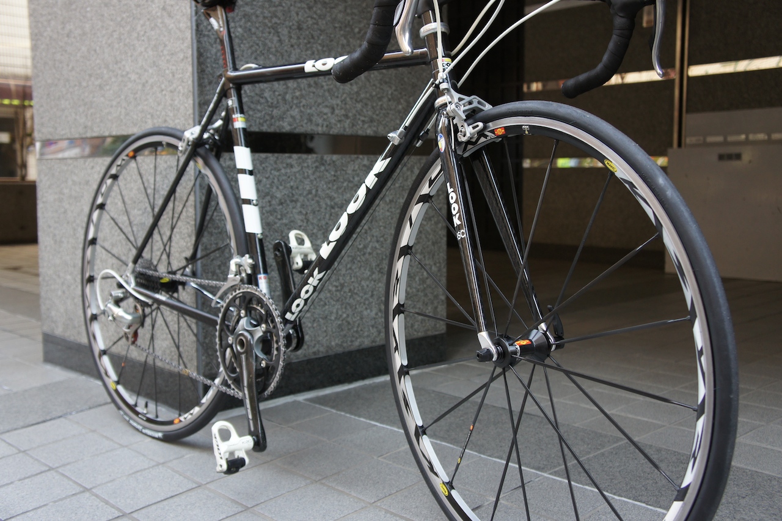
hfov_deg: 51.3
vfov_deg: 35.5
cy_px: 260
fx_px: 814
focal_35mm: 38
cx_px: 391
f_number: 4
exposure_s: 1/40
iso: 320
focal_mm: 25
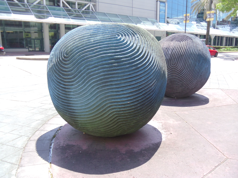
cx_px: 119
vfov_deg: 45.4
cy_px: 89
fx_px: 213
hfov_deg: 58.4
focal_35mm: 31
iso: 80
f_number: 3.3
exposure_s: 1/197
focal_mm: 5.6
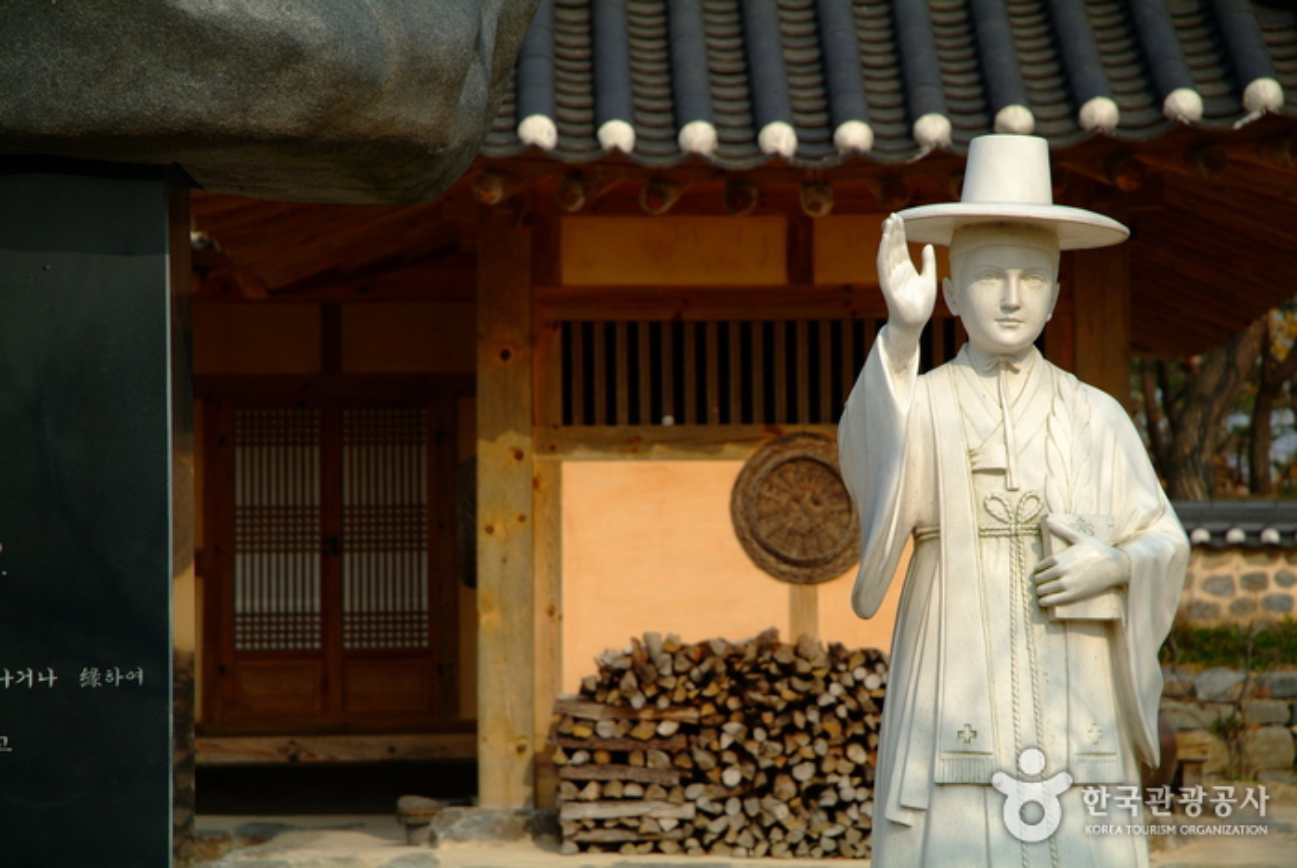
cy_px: 434
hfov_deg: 19.4
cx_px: 648
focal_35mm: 105
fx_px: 3788
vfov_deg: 13.1
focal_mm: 70
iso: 100
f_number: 5.6
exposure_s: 1/500
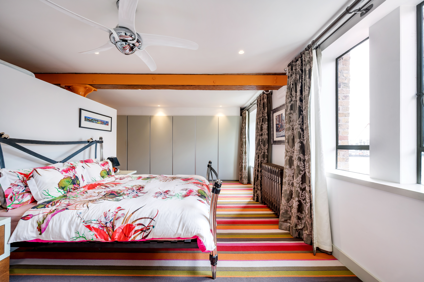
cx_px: 212
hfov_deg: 104.3
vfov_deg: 81.1
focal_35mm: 14
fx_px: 165
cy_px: 141
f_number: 9
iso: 400
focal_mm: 14
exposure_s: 1/10
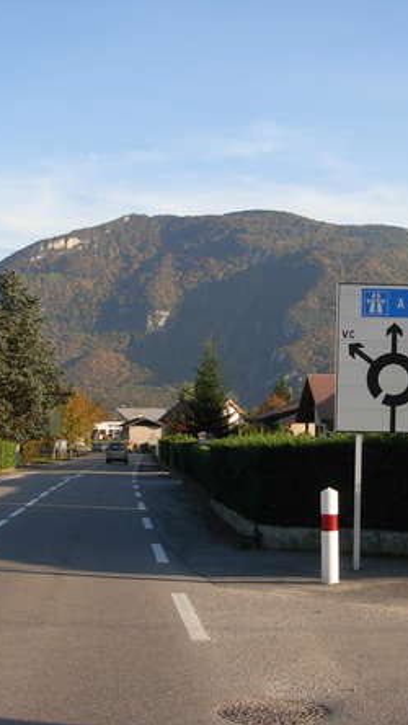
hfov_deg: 21.4
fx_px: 1076
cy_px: 362
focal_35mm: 56
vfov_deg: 37.2
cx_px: 269
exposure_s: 1/627
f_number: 2.9
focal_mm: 6.3
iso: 79
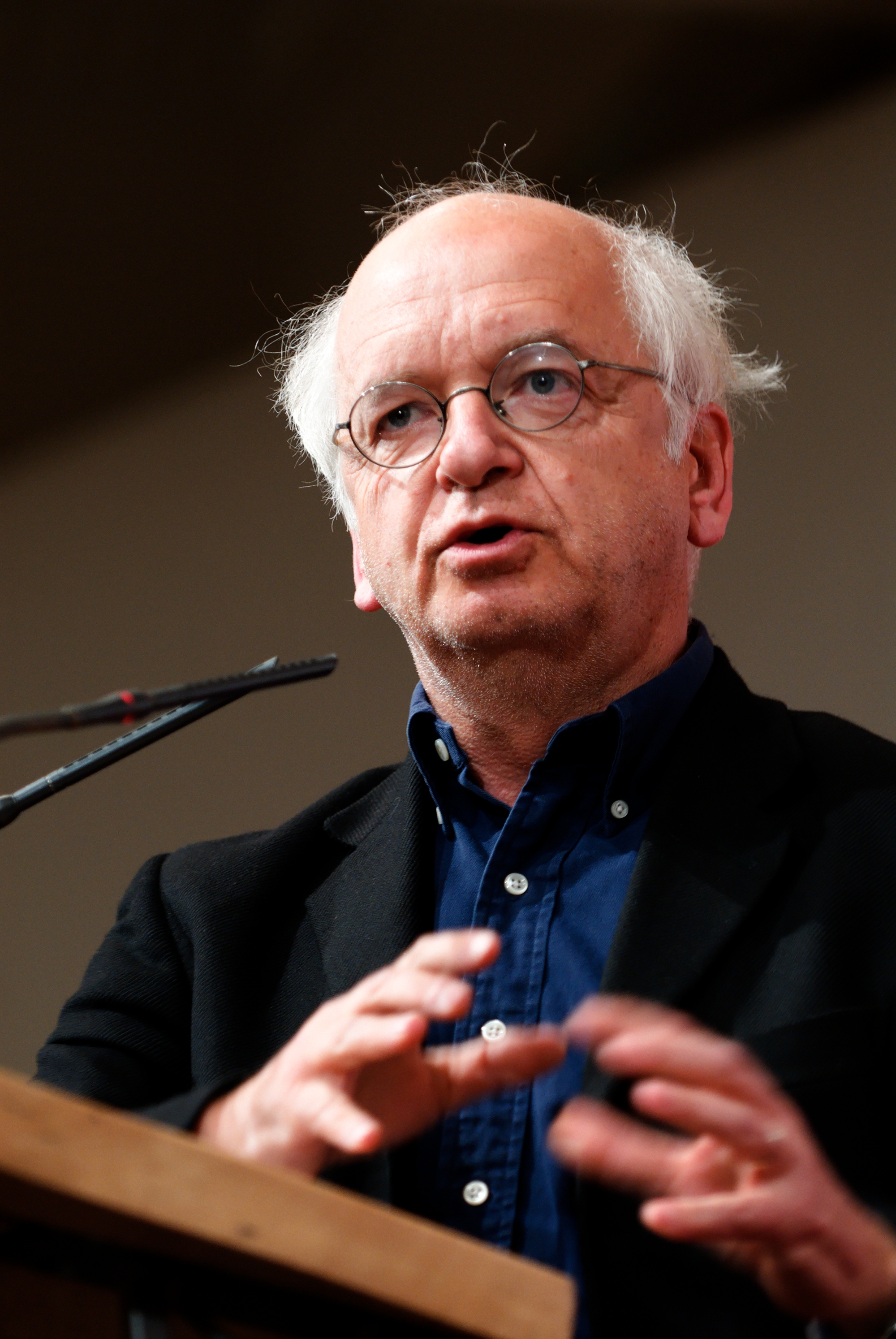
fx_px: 7538
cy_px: 670
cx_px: 448
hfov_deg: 6.8
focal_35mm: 202
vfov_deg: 10.1
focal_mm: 135
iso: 400
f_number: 2.8
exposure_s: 1/80
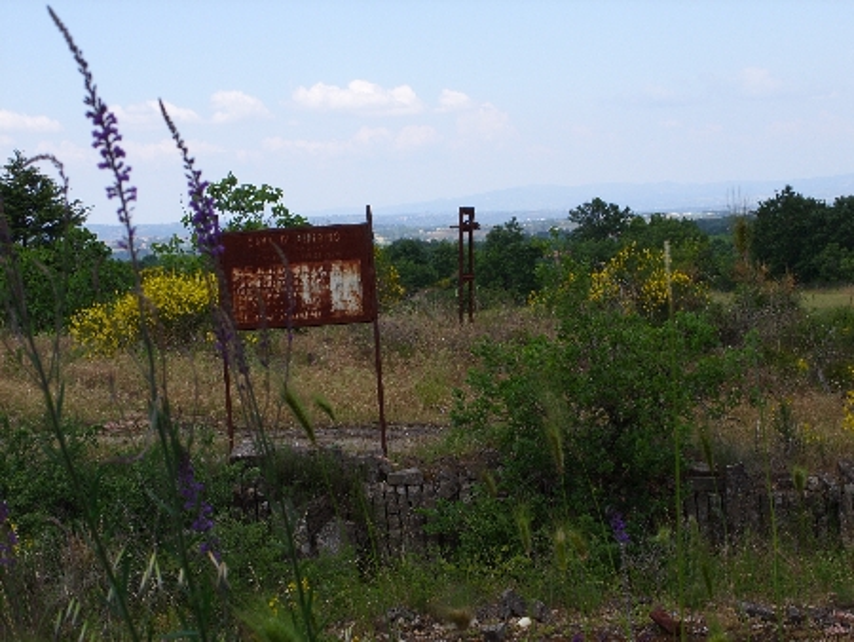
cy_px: 321
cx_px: 427
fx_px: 1851
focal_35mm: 75
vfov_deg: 19.7
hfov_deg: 26.0
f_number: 6.5
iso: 50
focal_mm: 15.45
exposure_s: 1/228
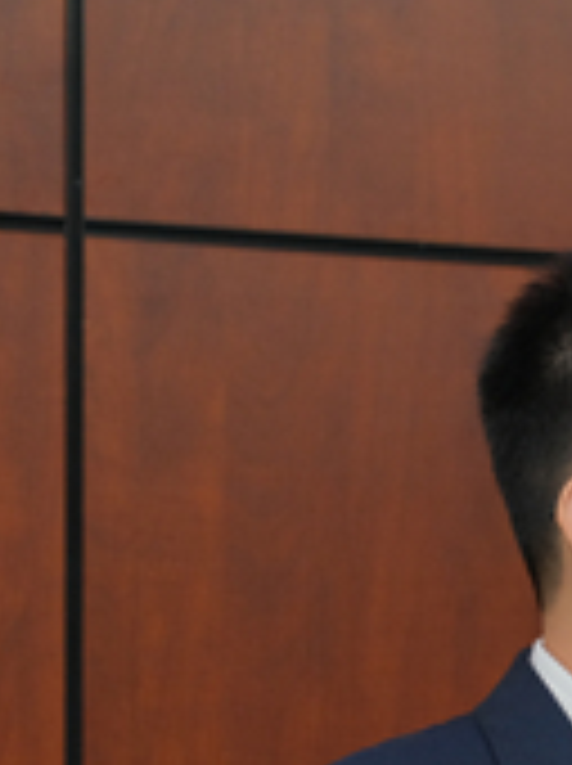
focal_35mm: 265
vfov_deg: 7.5
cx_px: 959
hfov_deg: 5.5
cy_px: 738
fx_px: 5853
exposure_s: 1/60
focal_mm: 52.1
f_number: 4.5
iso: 800
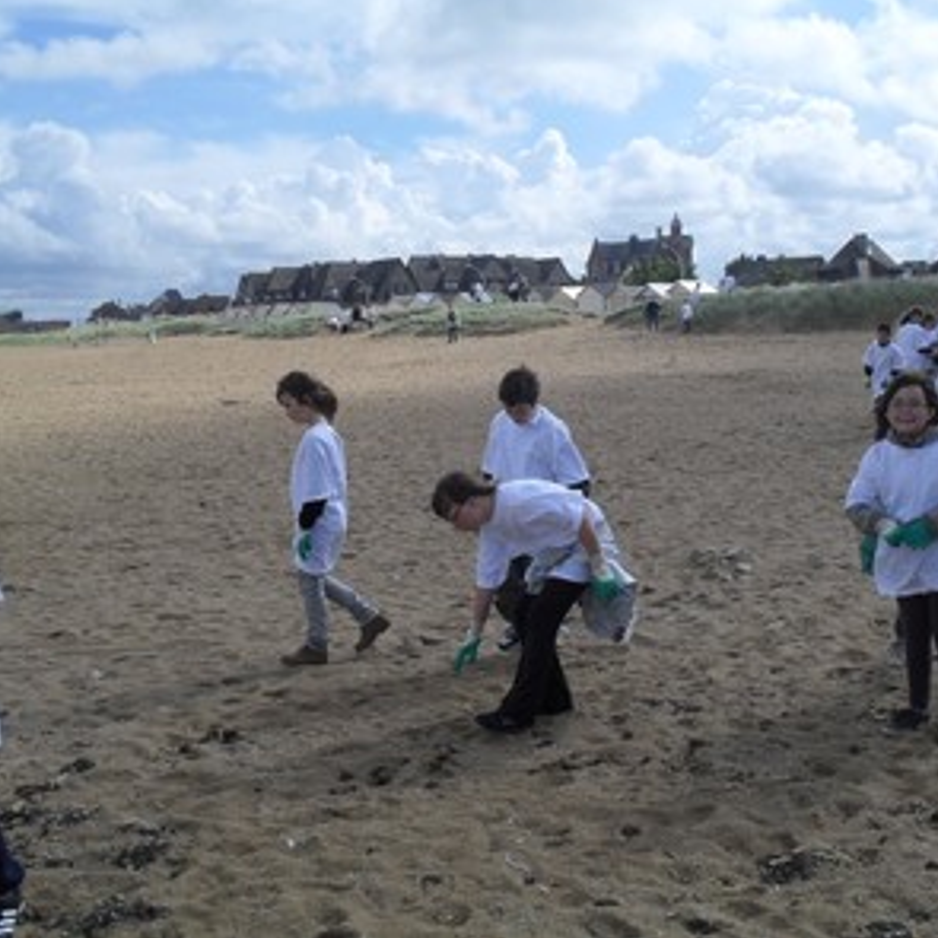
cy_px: 464
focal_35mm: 42
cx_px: 582
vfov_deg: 40.0
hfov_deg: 39.8
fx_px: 1288
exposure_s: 1/350
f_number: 8.4
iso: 100
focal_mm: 6.3
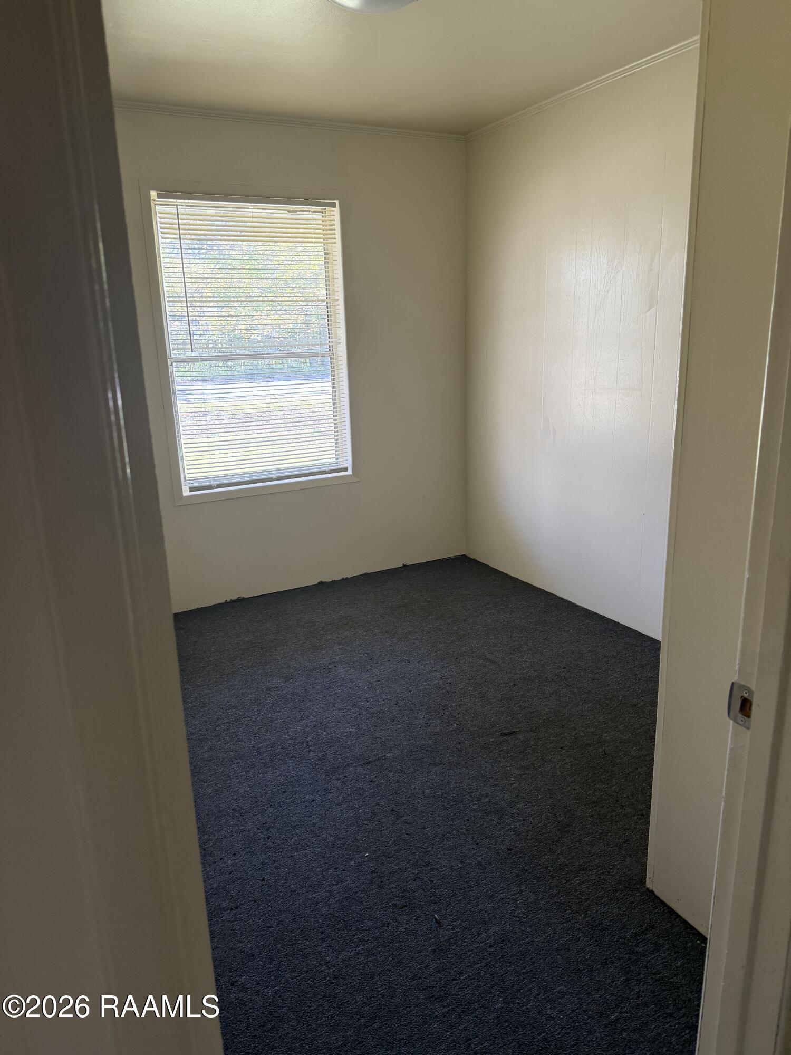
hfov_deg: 56.8
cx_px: 396
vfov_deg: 71.6
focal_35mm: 24
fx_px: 731
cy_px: 528
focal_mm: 6.76
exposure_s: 1/102
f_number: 1.78
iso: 200
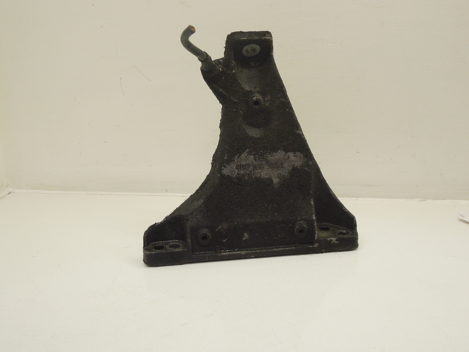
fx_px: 732
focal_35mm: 54
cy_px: 176
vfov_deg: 27.0
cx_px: 234
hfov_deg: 35.5
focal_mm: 9.8
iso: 320
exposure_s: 1/50
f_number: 4.2
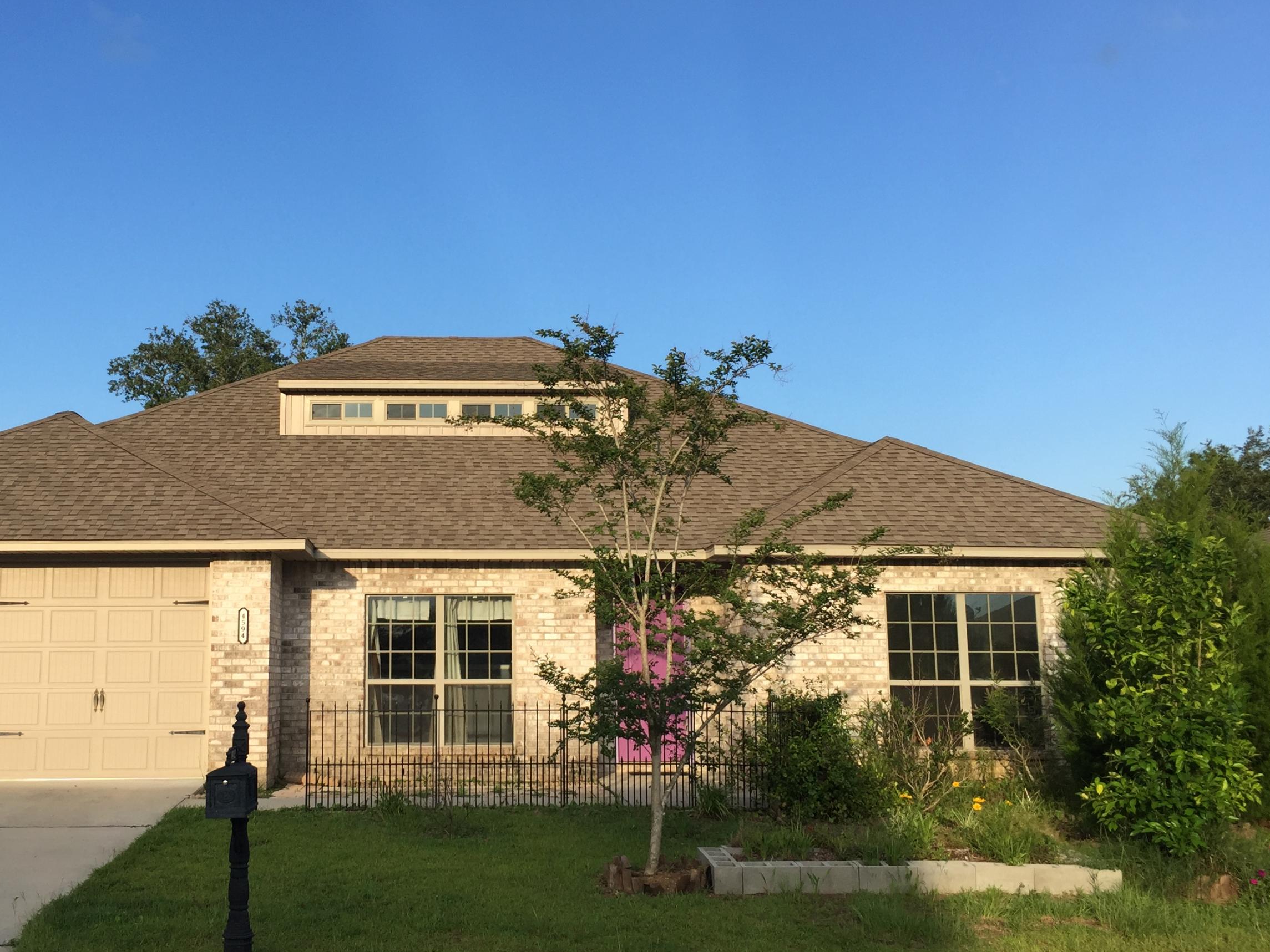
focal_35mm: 38
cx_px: 468
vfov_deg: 37.7
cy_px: 481
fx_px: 1394
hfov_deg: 48.5
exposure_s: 1/942
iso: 32
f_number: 2.2
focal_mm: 4.15
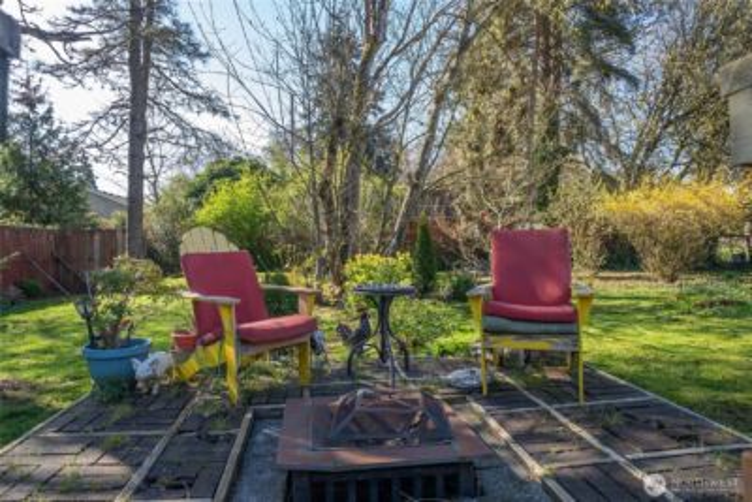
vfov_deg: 55.1
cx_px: 376
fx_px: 481
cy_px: 251
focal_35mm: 23
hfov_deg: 76.1
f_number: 7.1
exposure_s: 1/30
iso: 80
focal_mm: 23
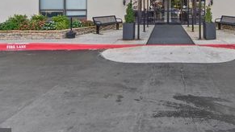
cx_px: 170
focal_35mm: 27
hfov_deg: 66.5
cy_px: 8
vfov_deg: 39.2
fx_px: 168
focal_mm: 15
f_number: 10
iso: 100
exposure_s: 1/13
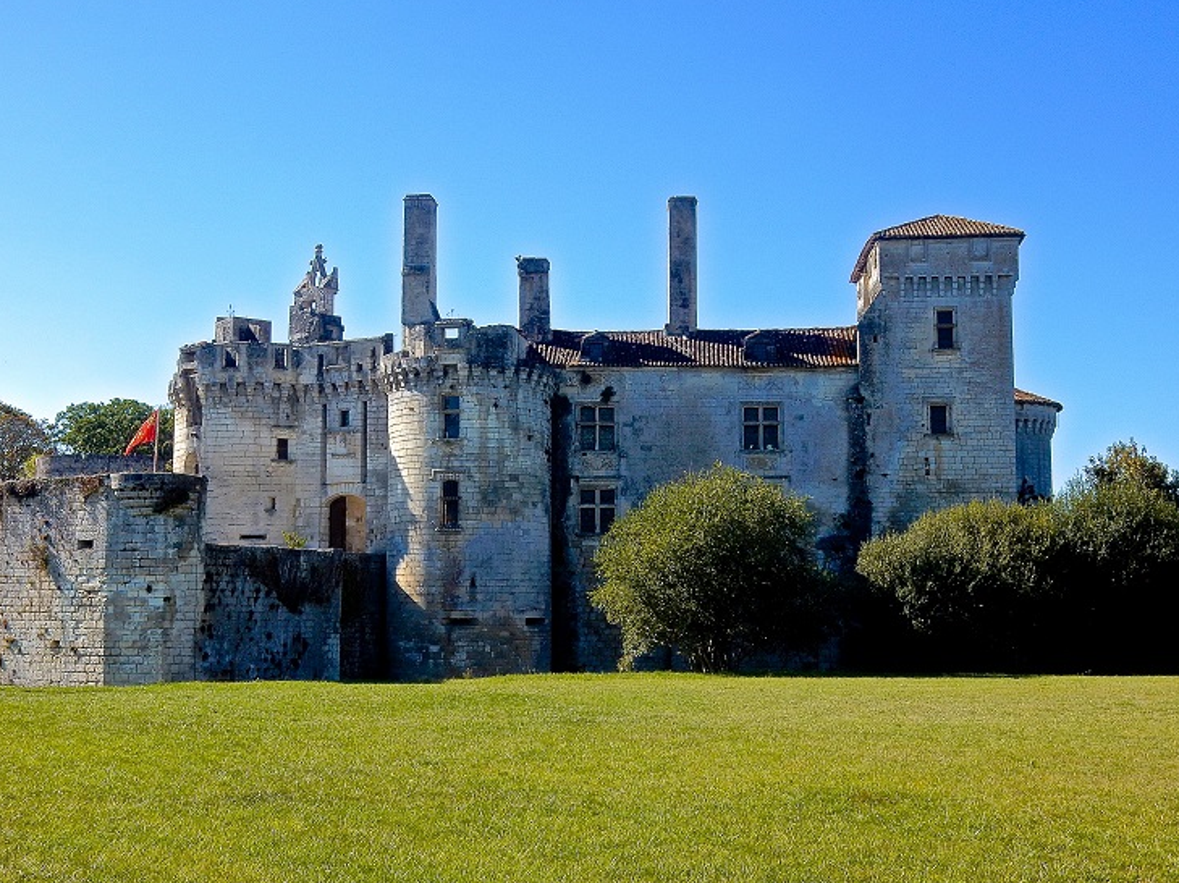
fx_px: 1906
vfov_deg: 26.1
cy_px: 412
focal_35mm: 56
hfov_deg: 34.4
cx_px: 553
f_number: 4.5
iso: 125
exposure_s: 1/800
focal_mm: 9
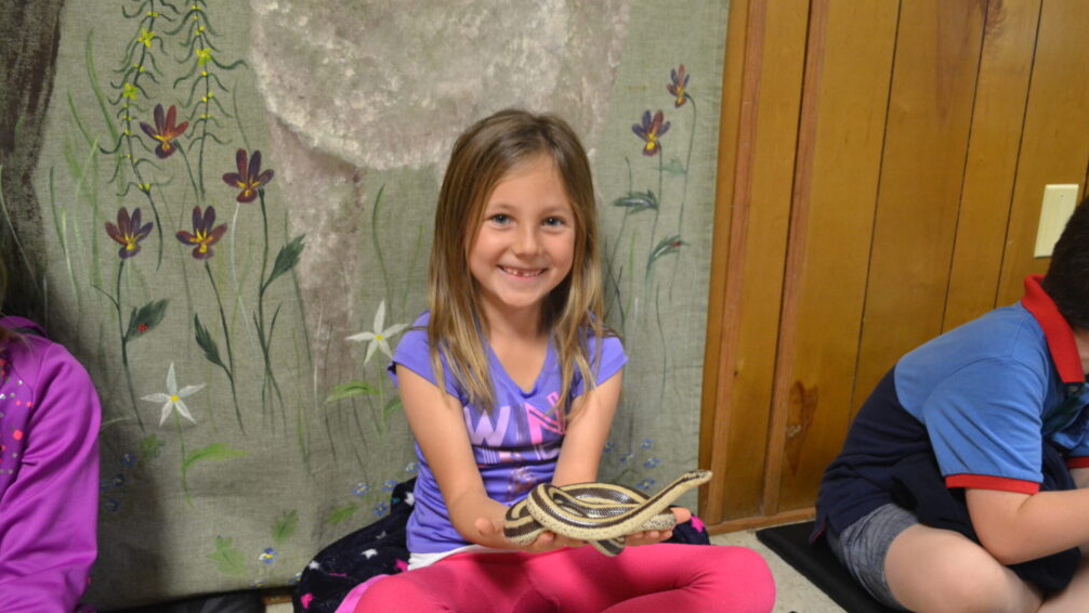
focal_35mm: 32
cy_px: 346
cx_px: 553
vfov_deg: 36.6
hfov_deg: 61.0
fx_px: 924
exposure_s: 1/60
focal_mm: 20
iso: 1600
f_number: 3.8
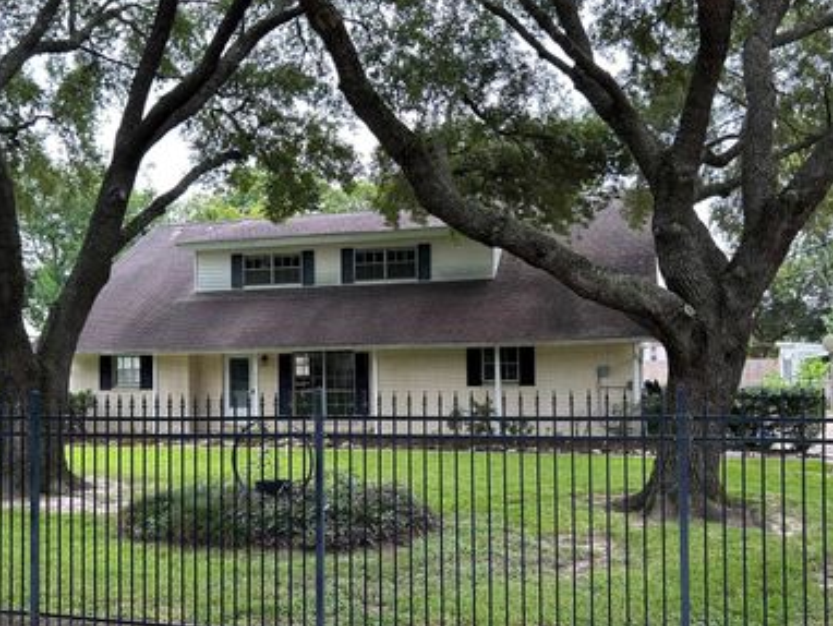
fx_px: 819
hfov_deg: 53.9
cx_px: 384
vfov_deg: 41.8
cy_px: 344
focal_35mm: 34
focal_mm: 5.7
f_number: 1.5
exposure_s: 1/270
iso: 50
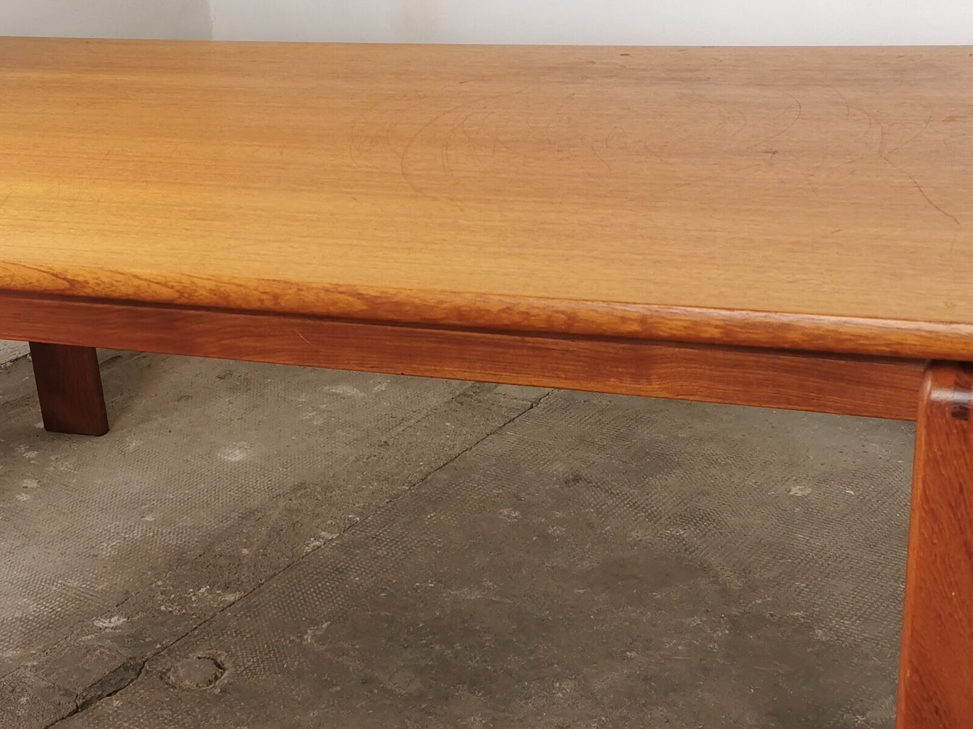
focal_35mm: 62
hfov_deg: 31.1
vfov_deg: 23.6
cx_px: 396
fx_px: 1742
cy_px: 459
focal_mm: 5.56
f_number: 1.6
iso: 50
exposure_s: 1/100
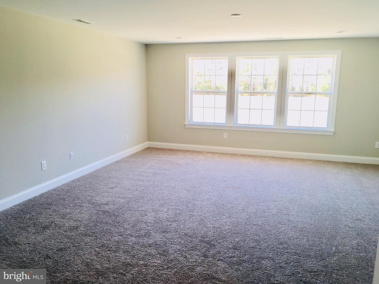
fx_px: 318
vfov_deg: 48.2
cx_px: 190
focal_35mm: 29
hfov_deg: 61.7
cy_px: 142
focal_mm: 4.15
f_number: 2.2
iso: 25
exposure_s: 1/40
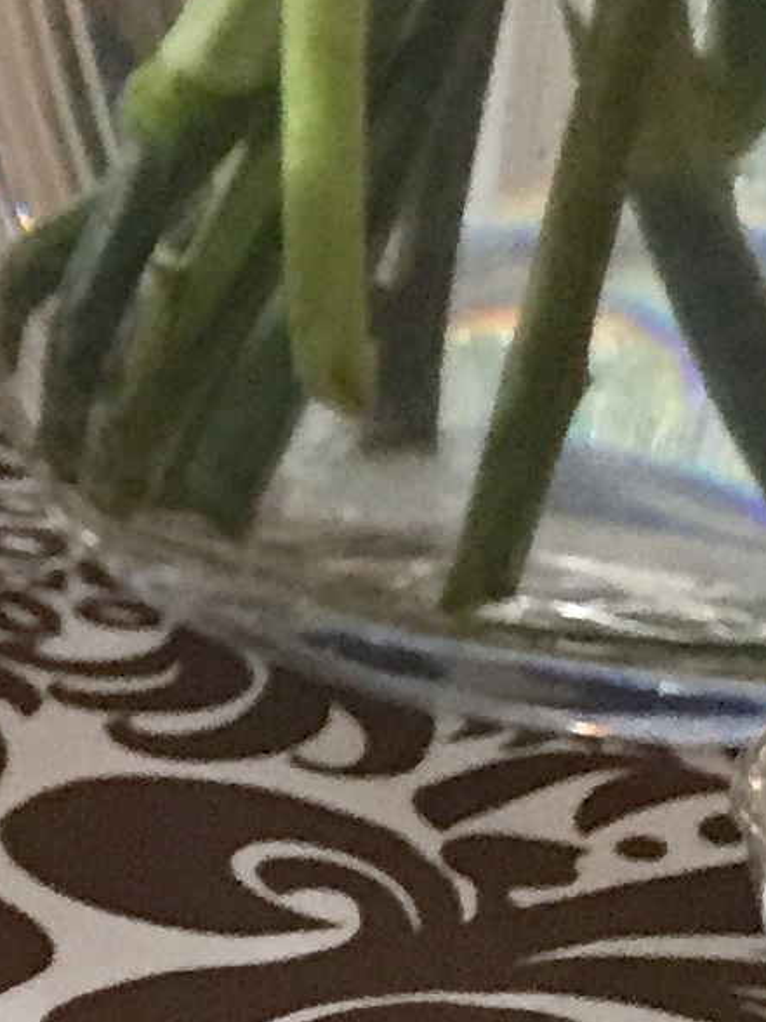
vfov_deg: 12.3
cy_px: 508
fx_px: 4750
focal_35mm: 161
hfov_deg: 8.4
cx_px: -1113
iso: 200
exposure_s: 1/30
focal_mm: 4.15
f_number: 2.2
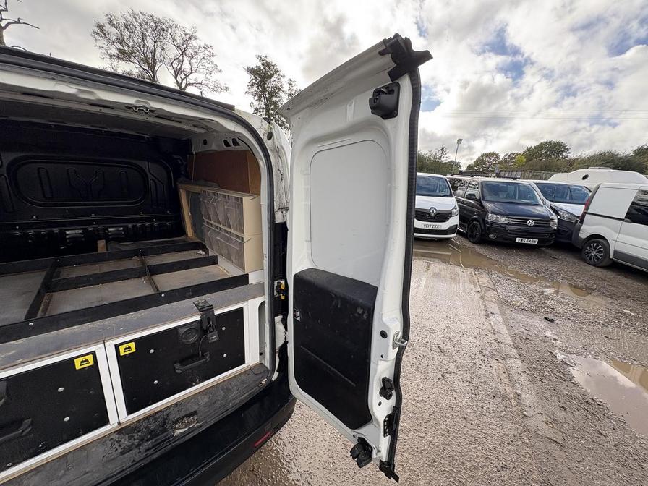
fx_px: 262
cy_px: 243
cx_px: 324
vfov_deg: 85.7
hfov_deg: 102.1
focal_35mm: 14
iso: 40
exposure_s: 1/418
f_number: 2.2
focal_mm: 2.22
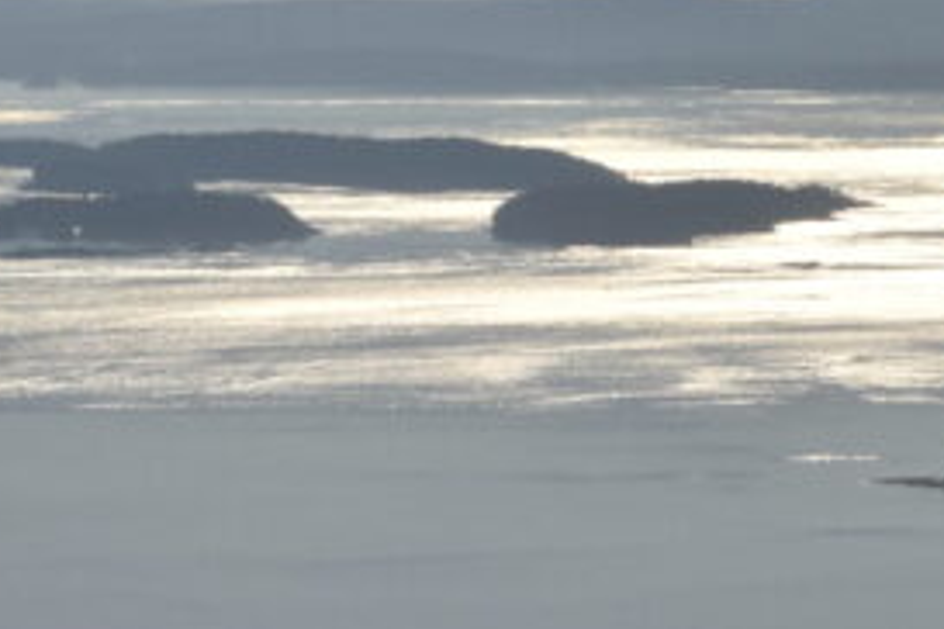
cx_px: 2019
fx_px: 9497
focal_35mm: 362
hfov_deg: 5.5
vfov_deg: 3.8
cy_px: 349
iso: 400
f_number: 16
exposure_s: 1/1000
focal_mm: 55
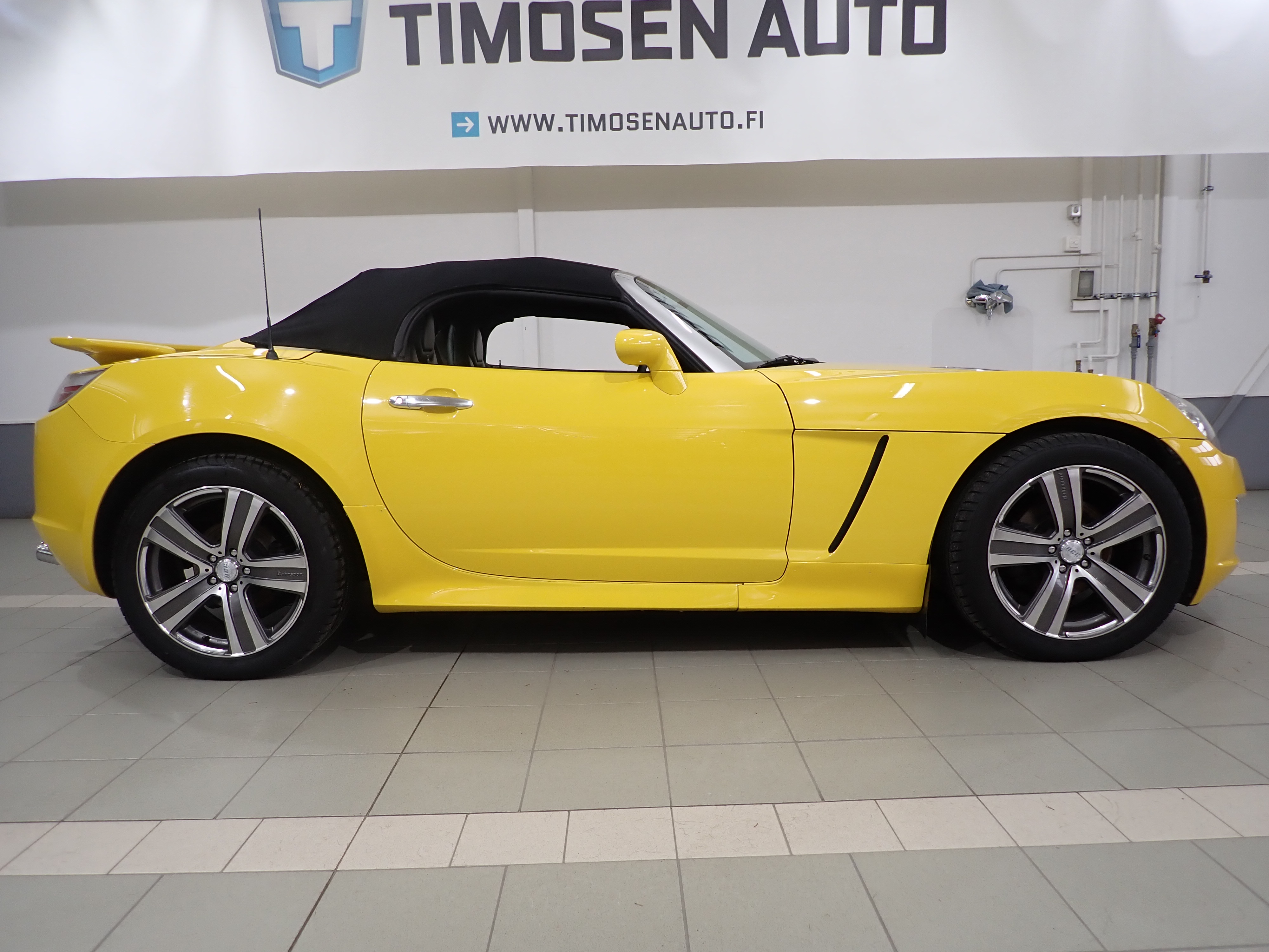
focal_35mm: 25
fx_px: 916
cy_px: 476
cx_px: 634
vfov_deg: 54.9
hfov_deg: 69.4
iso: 100
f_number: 2
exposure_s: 1/60
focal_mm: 4.5
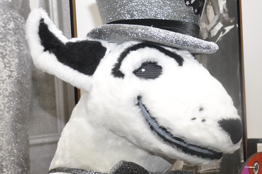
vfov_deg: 19.8
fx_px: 494
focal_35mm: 68
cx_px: 210
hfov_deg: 29.0
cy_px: 134
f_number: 5
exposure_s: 1/60
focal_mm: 26
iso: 400
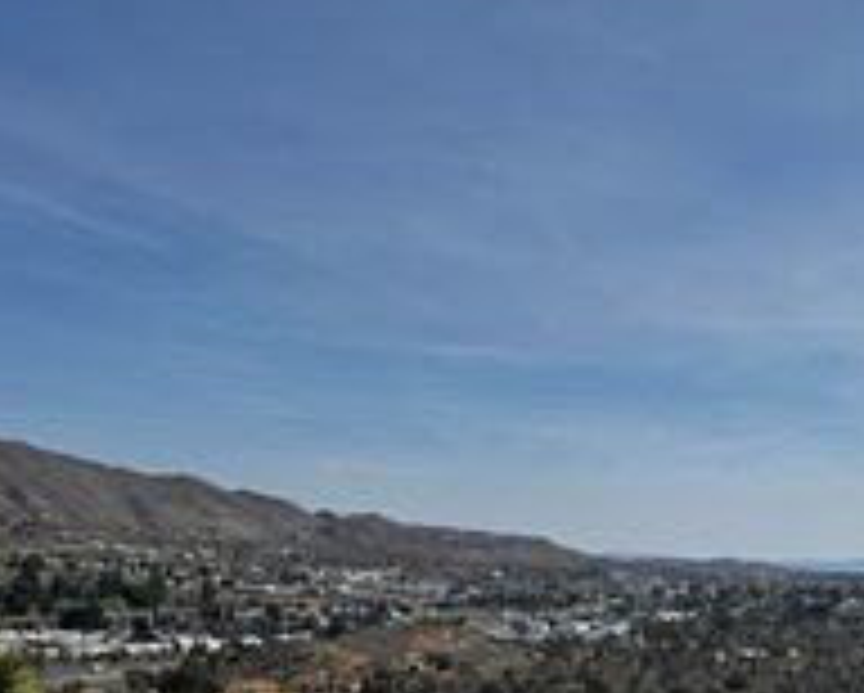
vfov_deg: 23.8
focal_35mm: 61
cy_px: 718
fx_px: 1561
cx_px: 504
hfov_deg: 30.9
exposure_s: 1/7092
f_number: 1.78
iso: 80
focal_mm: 6.76
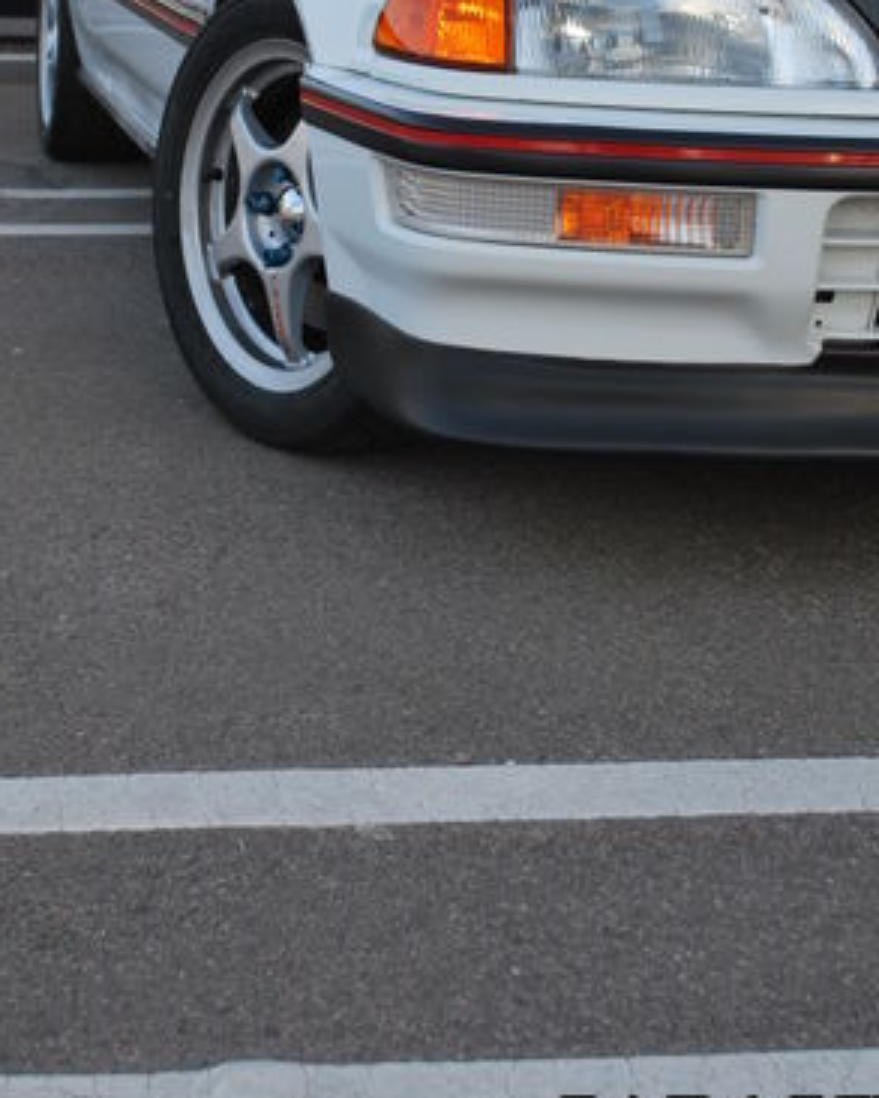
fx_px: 2080
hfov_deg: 23.9
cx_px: 417
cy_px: 183
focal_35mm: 64
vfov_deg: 28.8
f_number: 5.6
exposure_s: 1/125
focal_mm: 26
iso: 160
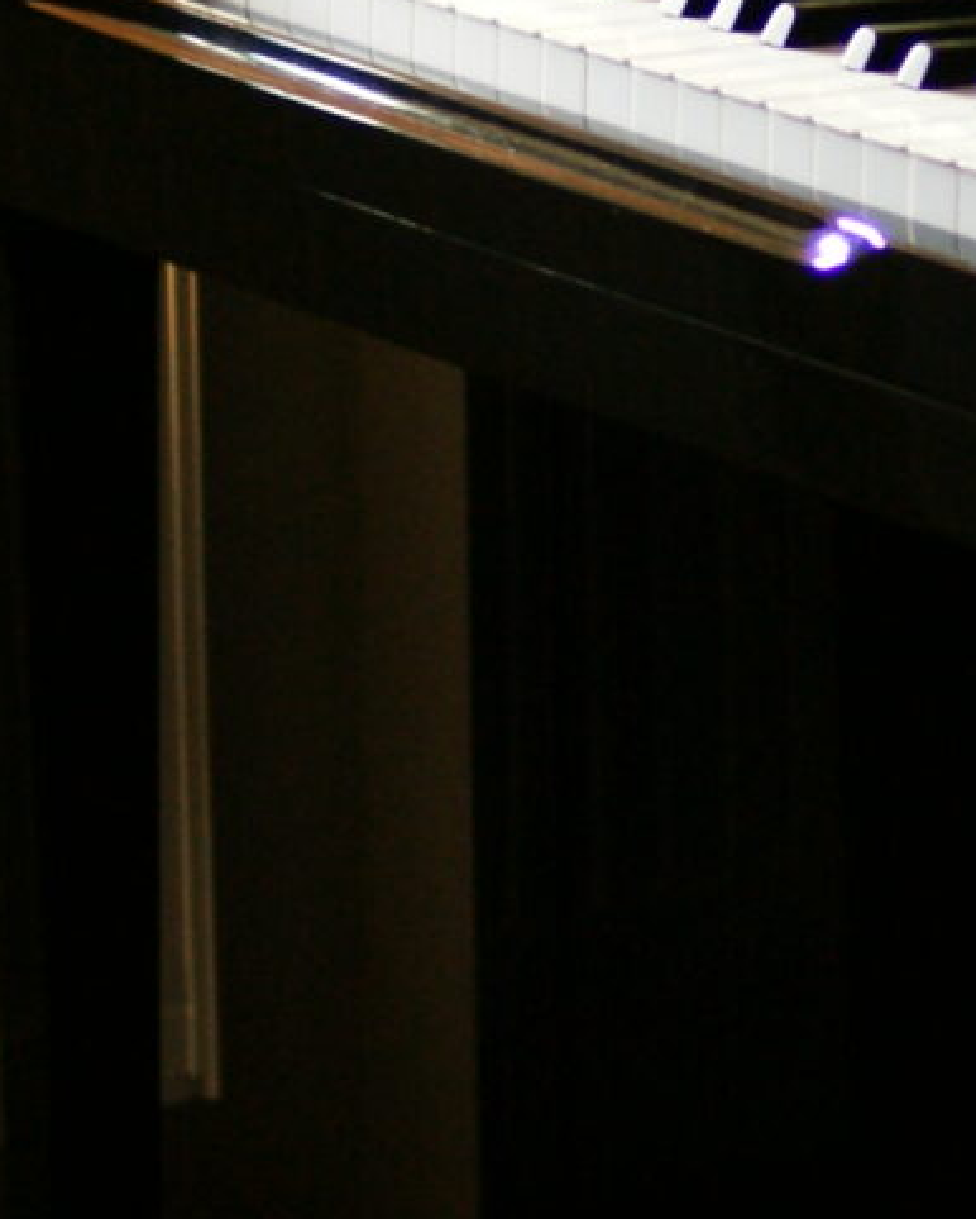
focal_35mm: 261
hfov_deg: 5.9
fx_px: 9436
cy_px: 325
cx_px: 1082
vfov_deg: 7.4
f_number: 2
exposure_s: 1/60
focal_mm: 35
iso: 200
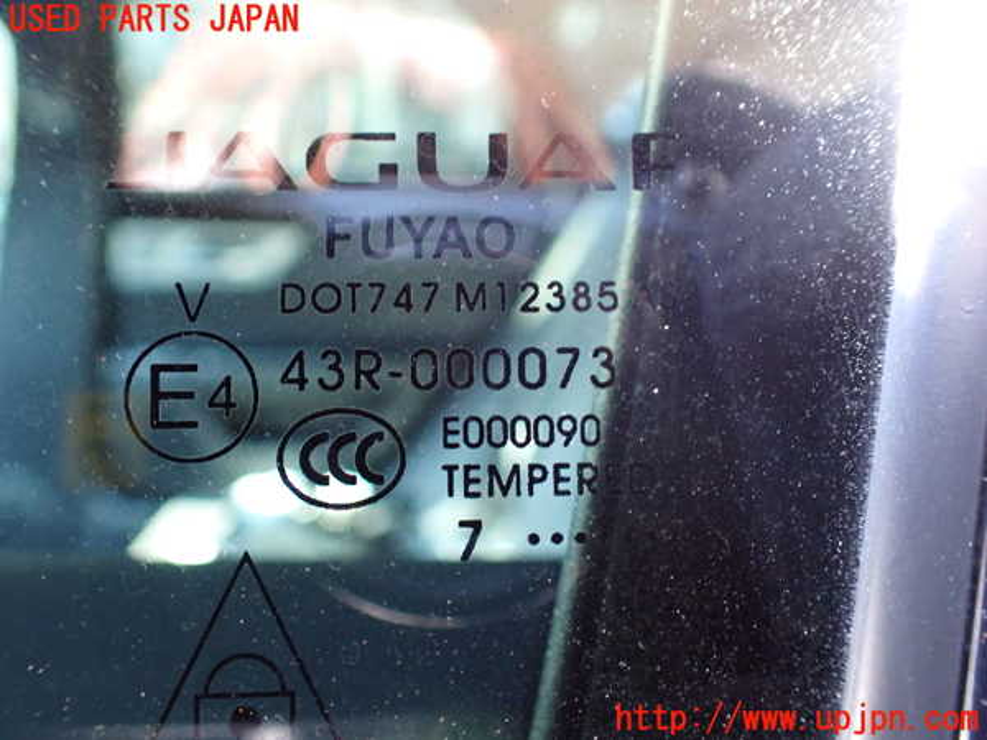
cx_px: 494
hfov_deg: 60.0
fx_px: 855
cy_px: 370
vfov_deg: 46.8
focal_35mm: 30
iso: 800
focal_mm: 5.4
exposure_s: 1/40
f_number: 2.3
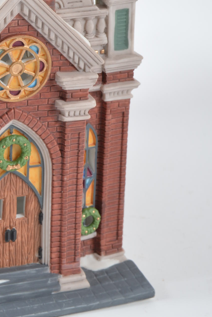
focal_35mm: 141
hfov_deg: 9.6
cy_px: 32
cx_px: -25
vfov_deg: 14.4
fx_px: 1245
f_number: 11
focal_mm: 40
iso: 100
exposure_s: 1/160
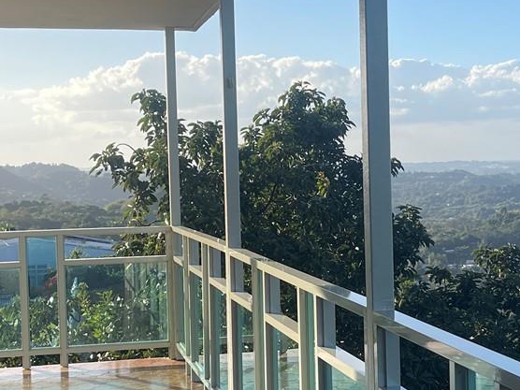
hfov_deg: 27.0
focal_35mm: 72
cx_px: 269
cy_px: 205
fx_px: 1082
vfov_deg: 20.4
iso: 32
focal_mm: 5.1
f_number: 1.6
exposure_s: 1/2660
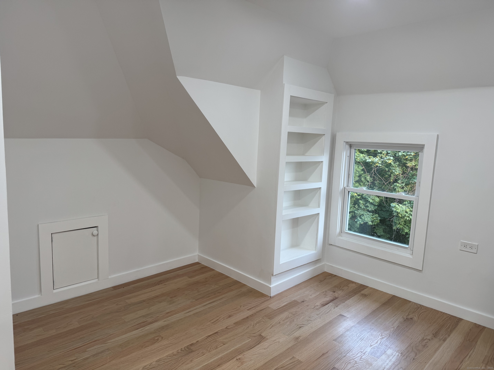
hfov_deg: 71.6
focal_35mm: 24
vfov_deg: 56.8
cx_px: 247
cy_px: 185
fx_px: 343
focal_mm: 6.76
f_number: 1.78
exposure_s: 1/120
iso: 100
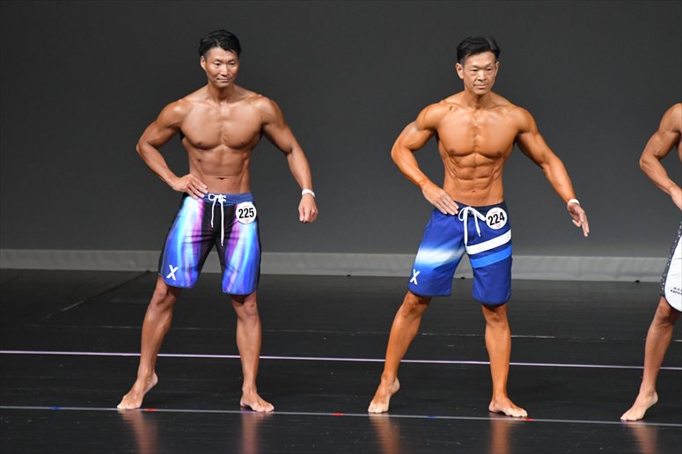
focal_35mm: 315
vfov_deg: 4.4
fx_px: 5965
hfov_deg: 6.5
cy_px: 227
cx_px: 341
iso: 4000
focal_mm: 210
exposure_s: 1/400
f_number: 5.6
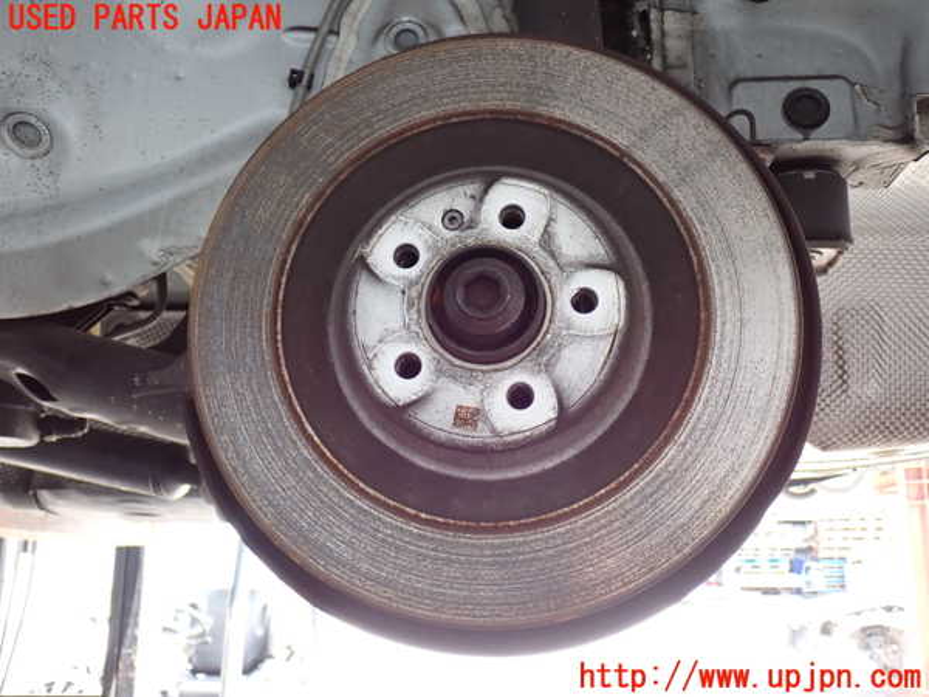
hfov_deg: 51.4
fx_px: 966
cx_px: 464
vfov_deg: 39.7
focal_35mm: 36
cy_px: 348
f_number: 2.5
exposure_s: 1/60
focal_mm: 6.37
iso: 200
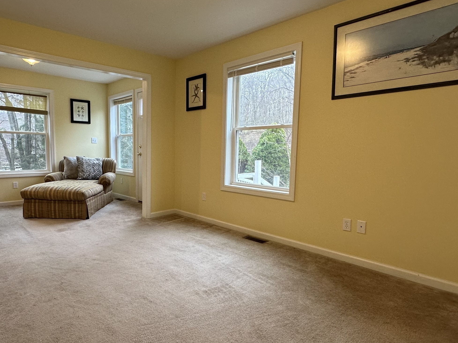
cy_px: 179
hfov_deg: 75.7
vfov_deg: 61.1
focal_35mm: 22
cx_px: 187
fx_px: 291
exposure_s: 1/120
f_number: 2.2
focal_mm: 2.22
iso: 160
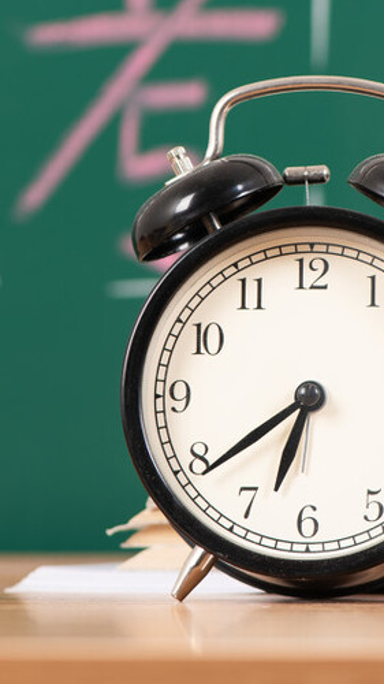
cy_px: 181
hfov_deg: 4.6
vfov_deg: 8.2
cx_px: 339
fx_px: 4782
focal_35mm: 264
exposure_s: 1/125
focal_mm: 105
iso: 64
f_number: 8
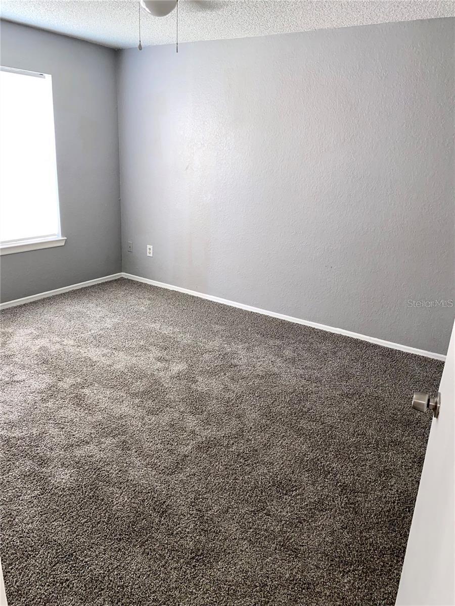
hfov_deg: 53.1
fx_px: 456
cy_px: 303
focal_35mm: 26
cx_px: 228
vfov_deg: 67.3
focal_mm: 4.25
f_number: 1.8
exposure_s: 1/37
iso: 32
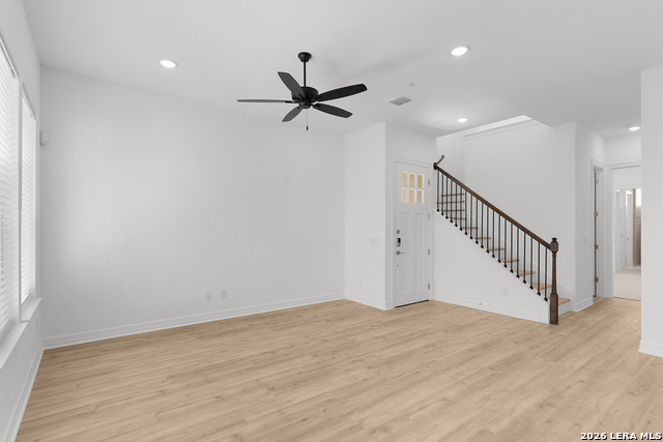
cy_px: 221
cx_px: 332
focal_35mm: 17
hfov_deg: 93.3
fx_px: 313
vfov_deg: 70.5
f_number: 9
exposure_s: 1/20
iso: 100
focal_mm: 17
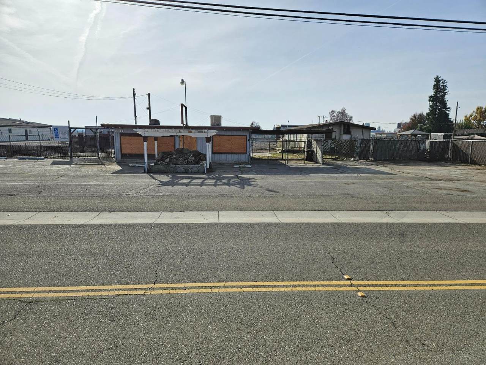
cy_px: 182
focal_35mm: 23
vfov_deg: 58.9
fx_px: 323
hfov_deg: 73.9
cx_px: 243
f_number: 1.8
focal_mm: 5.4
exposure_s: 1/2701
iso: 25
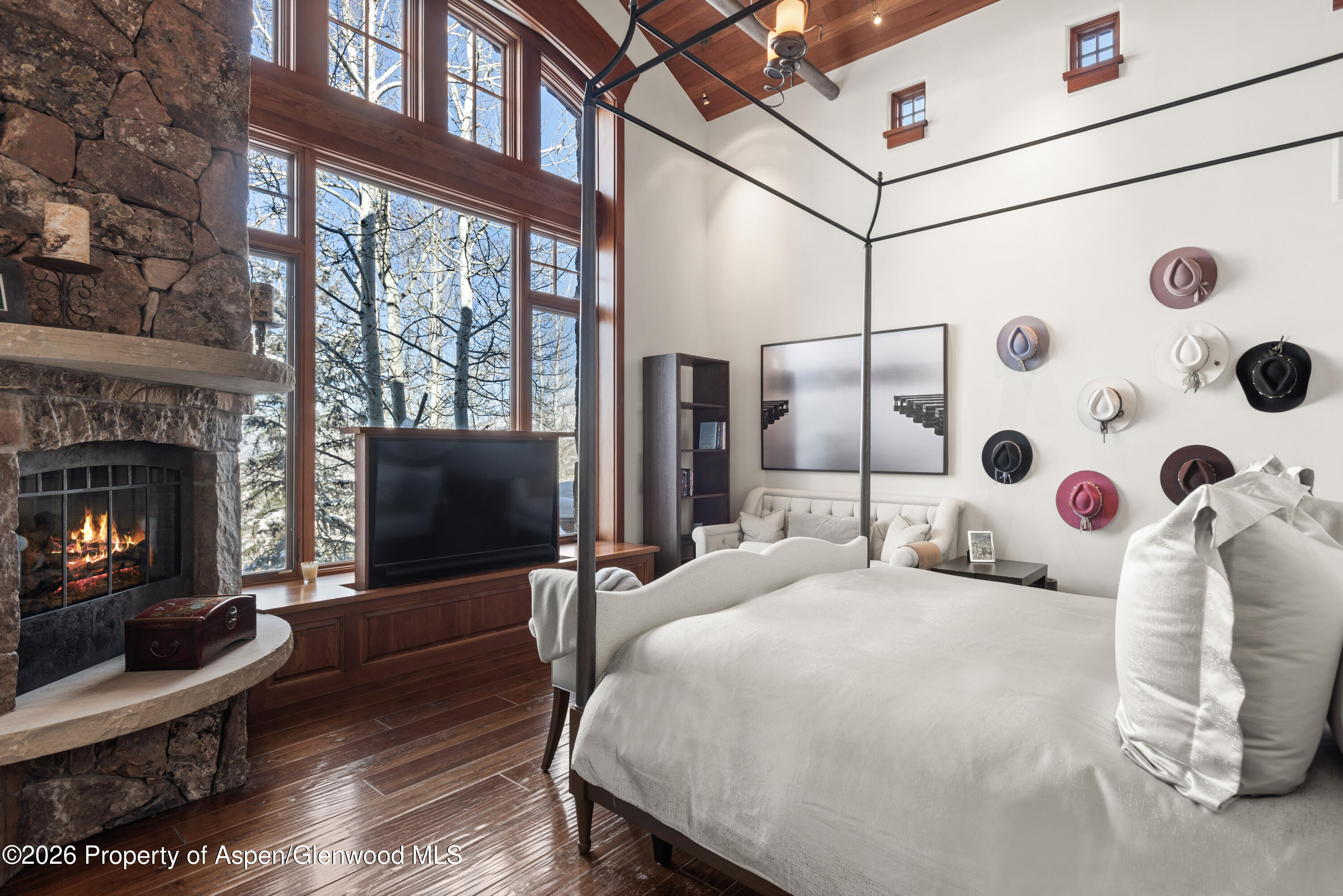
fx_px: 709
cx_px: 672
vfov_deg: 64.6
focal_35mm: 19
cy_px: 448
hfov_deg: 86.9
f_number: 7.1
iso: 200
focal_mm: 19
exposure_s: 1/5
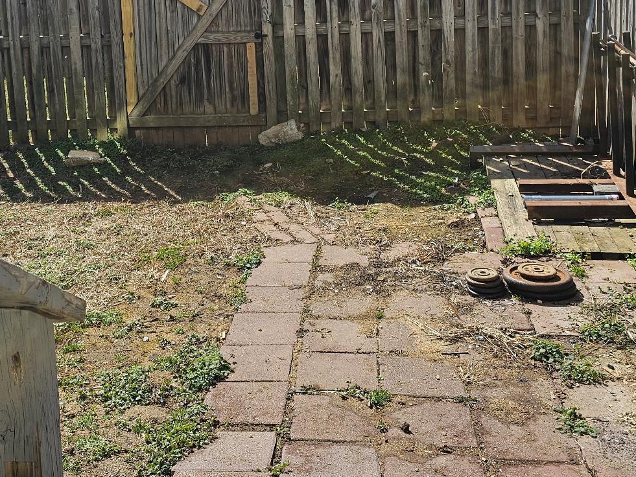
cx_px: 214
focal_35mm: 48
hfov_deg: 39.2
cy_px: -1
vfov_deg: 28.4
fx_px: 882
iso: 32
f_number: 1.7
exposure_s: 1/2000
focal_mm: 6.3
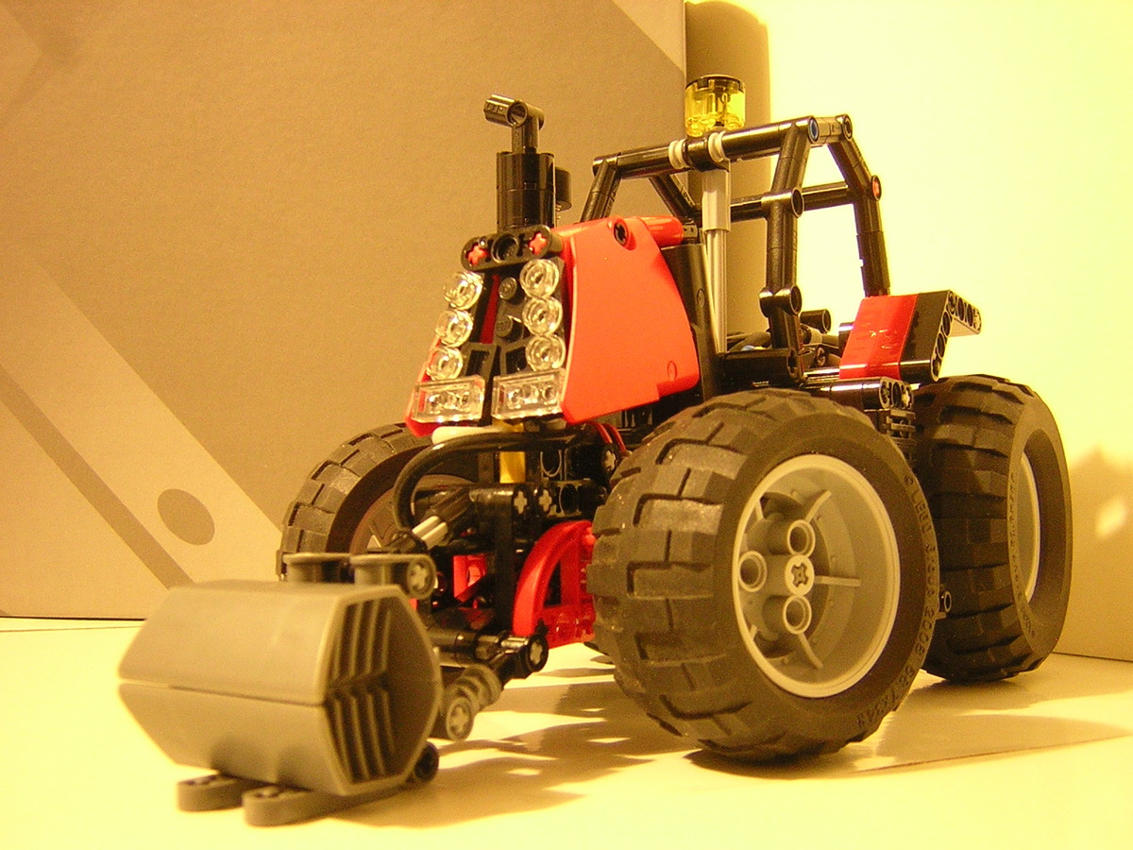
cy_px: 425
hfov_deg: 51.4
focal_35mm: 36
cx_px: 566
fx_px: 1178
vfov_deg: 39.7
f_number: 2.6
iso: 400
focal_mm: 4.7
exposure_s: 1/1.8
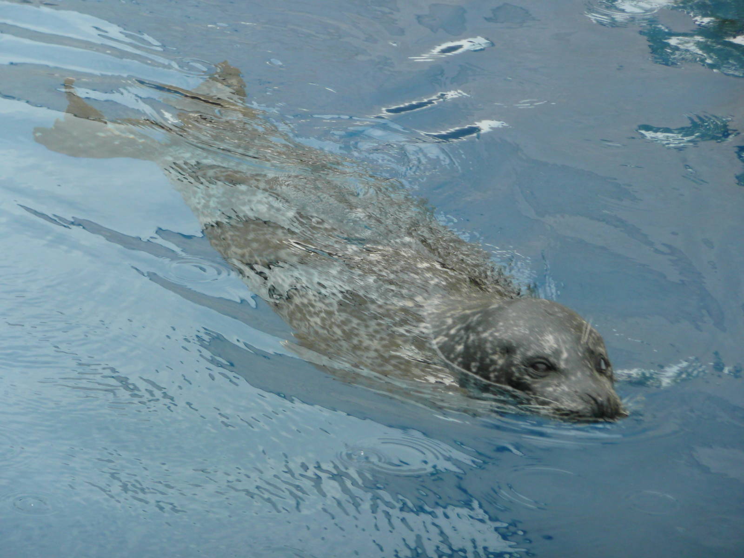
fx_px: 4062
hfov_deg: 10.5
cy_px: 279
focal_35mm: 189
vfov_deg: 7.9
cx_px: 372
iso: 160
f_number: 4.8
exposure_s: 1/125
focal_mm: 31
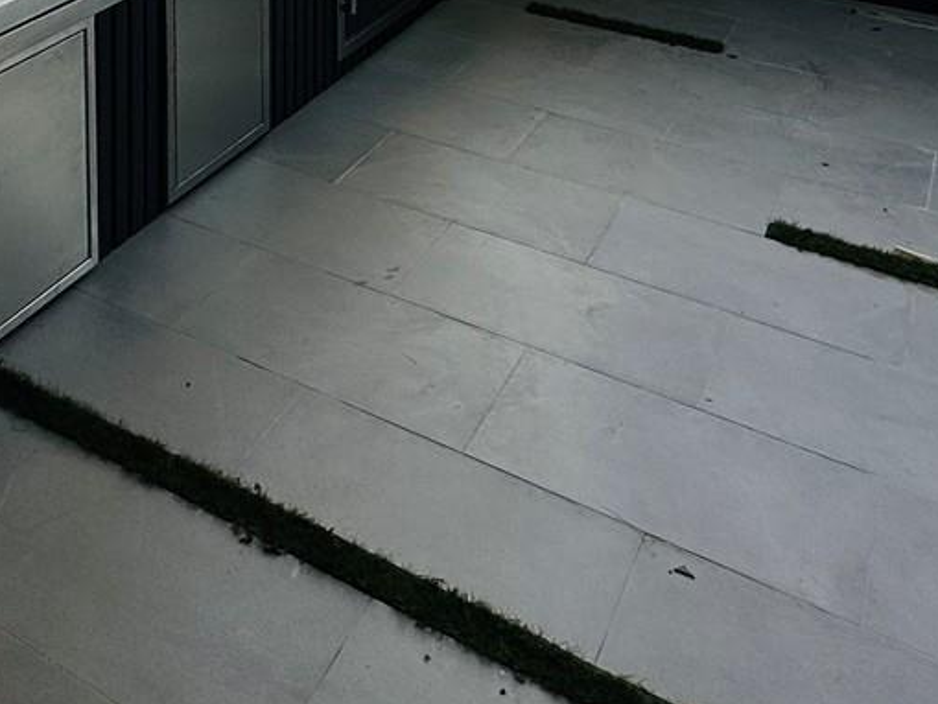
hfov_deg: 42.6
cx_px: 343
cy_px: -352
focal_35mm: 44
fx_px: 1193
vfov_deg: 25.1
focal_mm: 2.22
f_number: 2.2
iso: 50
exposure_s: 1/1689
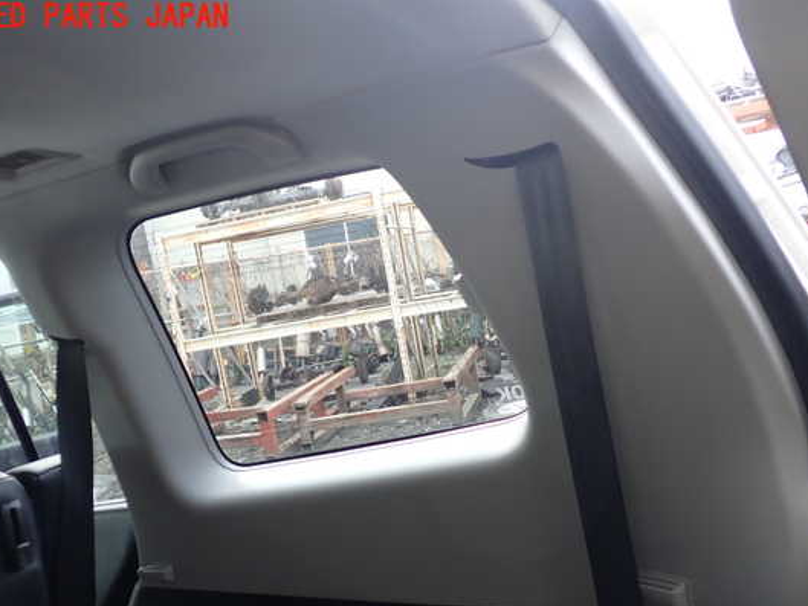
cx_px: 409
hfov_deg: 53.9
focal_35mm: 34
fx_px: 794
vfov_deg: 41.7
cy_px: 342
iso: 200
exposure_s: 1/60
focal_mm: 5.4
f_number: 2.3
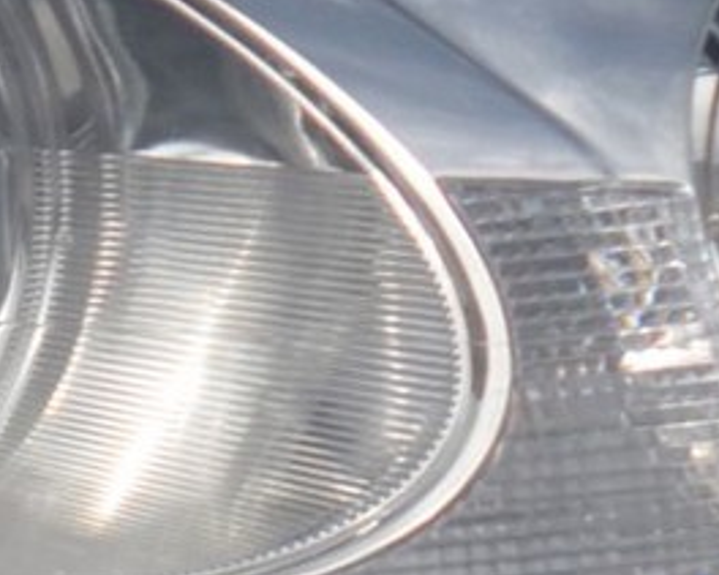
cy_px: 1145
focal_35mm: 2663
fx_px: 56647
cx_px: -1138
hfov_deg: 0.7
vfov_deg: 0.6
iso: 400
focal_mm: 200
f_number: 5.6
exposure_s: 1/1250
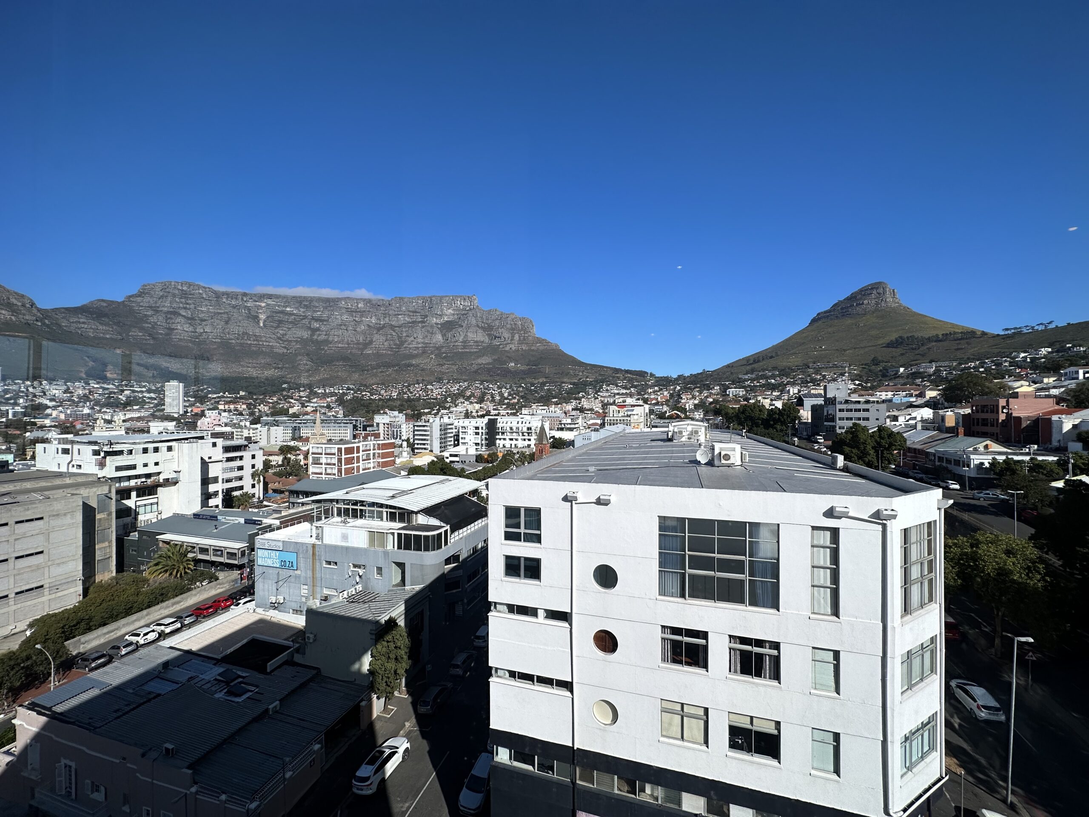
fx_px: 440
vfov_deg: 85.7
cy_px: 408
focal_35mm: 14
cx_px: 544
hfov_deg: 102.1
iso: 50
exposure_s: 1/1742
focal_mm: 2.22
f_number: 2.2
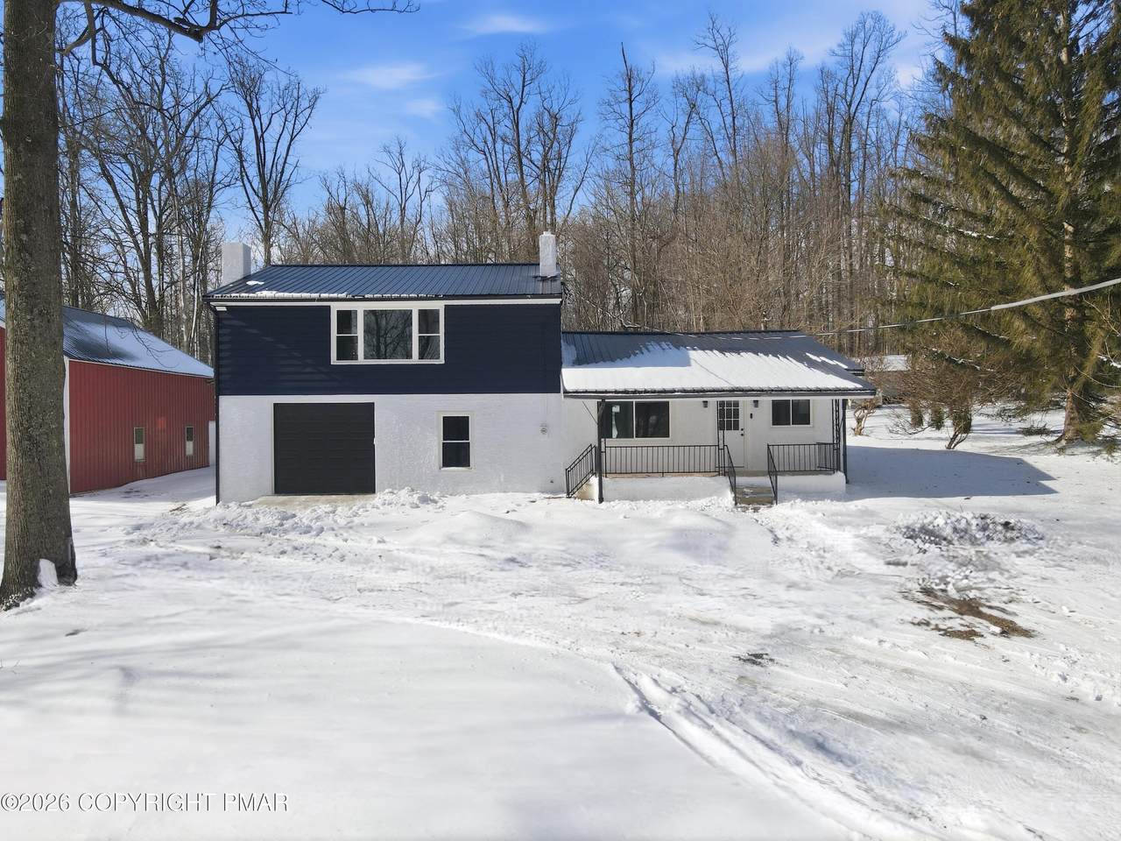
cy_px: 420
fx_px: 777
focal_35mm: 24
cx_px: 560
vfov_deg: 56.8
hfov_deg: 71.6
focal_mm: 4.5
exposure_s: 1/1250
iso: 110
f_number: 2.8
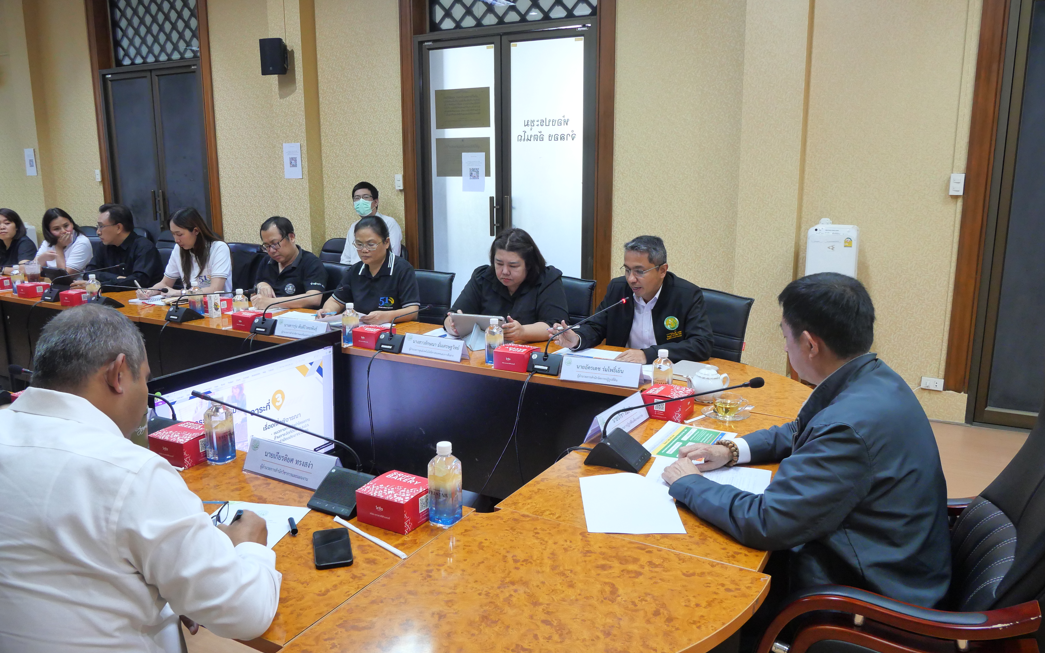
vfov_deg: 49.3
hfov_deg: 72.5
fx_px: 712
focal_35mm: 25
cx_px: 521
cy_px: 321
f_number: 5.6
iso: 1600
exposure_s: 1/20
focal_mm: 12
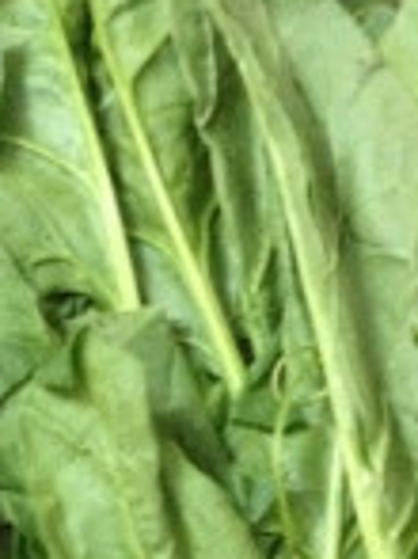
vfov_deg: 14.9
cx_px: 293
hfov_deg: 11.6
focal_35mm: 127
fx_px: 2048
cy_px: 694
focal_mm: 4.28
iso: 500
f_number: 2.4
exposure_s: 1/15
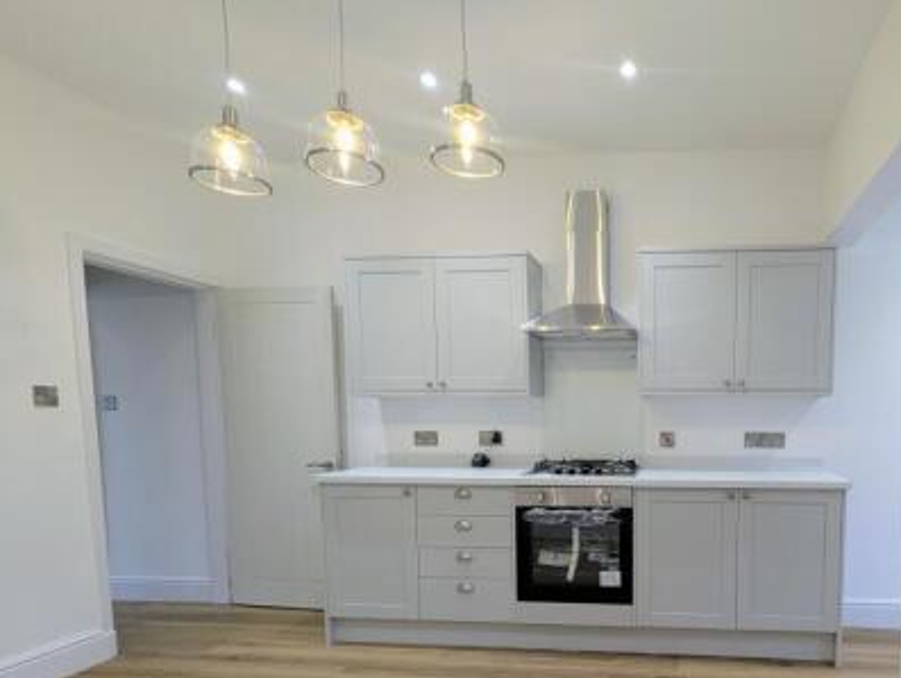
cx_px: 640
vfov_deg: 66.9
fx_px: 495
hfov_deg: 80.1
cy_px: 455
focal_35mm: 19
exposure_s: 1/33.3
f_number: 2.2
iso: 51
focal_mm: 1.95
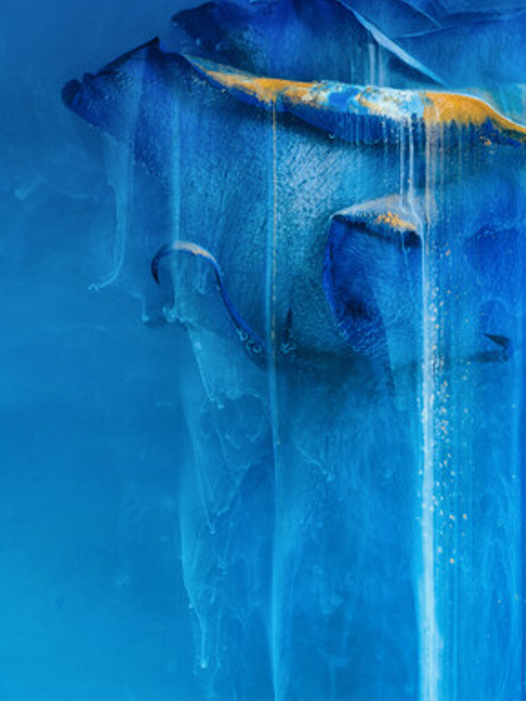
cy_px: 302
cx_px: 420
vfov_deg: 5.9
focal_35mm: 337
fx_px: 6824
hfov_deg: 4.4
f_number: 16
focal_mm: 180
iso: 80
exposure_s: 1/200
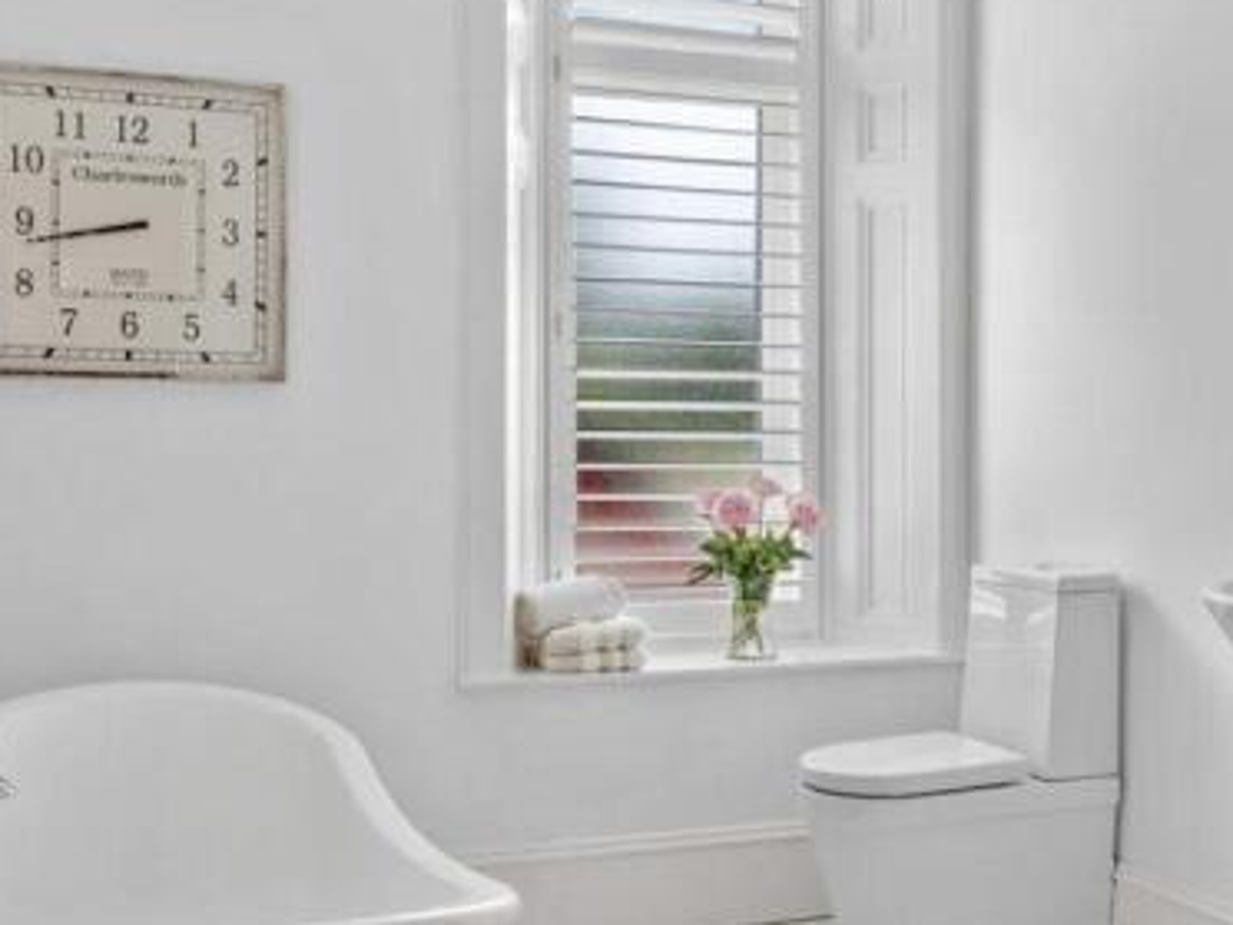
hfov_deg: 42.9
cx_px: 681
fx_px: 1567
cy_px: 436
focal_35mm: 44
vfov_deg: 32.9
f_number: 8
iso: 250
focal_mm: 26
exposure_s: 1/13
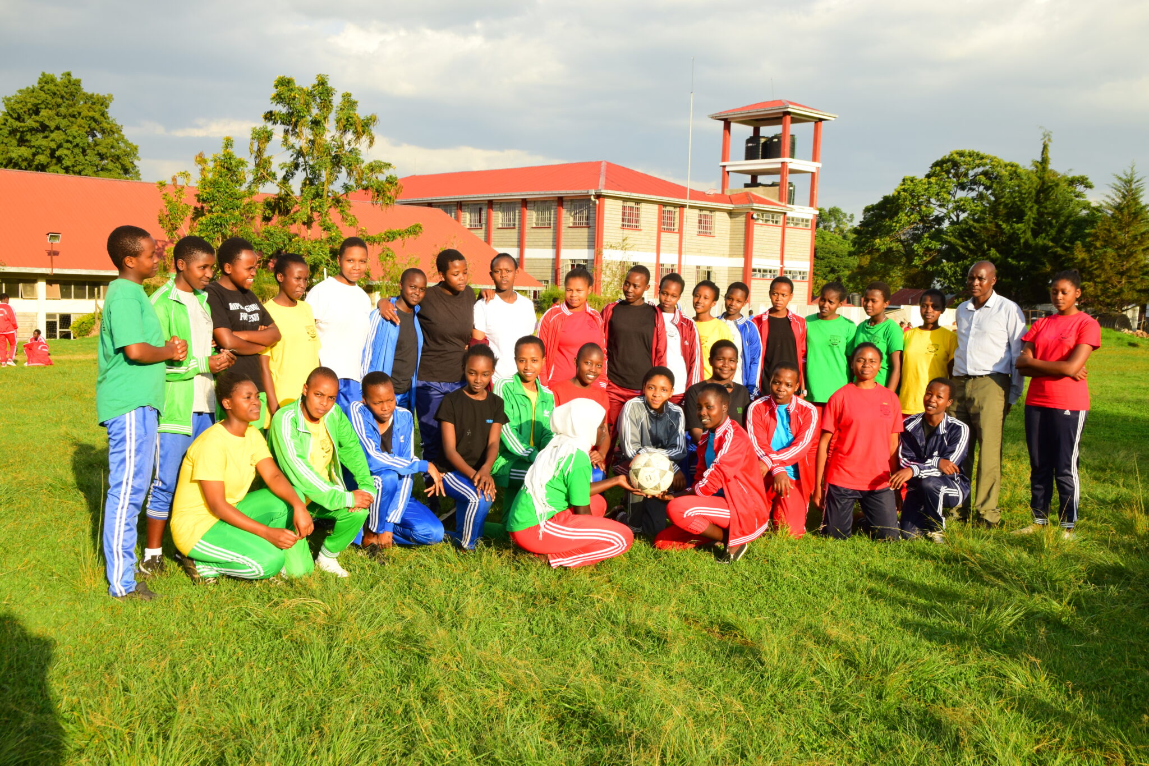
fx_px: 1149
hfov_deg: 53.1
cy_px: 383
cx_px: 574
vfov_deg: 36.9
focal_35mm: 36
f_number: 9
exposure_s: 1/200
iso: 200
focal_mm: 24
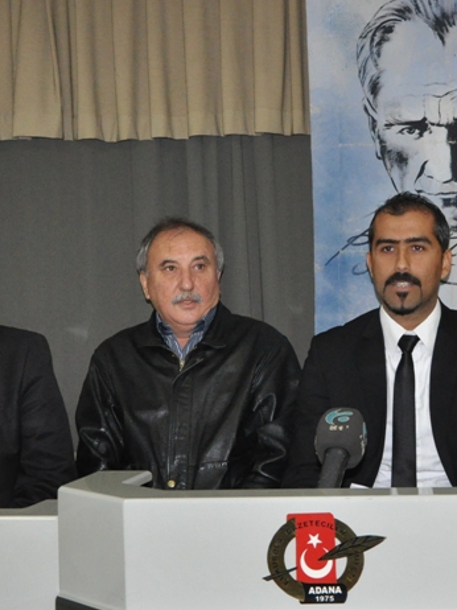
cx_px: 388
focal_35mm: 83
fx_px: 1462
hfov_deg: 17.6
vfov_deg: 23.6
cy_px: 298
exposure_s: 1/60
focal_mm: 26
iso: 1600
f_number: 5
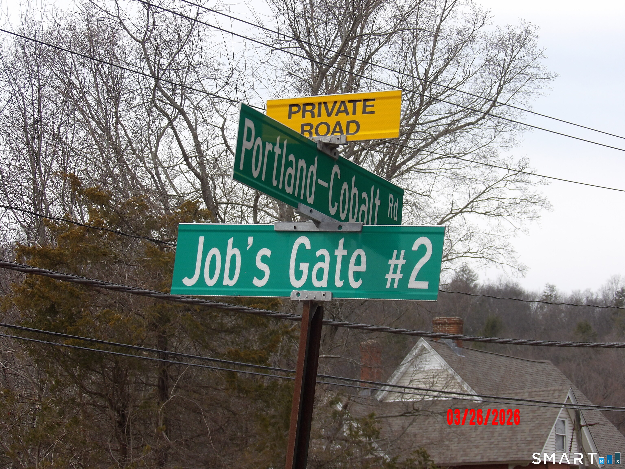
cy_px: 234
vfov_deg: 10.4
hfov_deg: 13.8
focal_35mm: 143
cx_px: 312
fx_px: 2582
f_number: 4.3
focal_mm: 25.6
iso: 100
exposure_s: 1/498
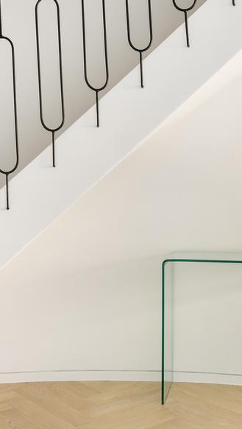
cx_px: 100
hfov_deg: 24.4
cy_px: 191
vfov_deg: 42.0
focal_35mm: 49
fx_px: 559
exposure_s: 1/25
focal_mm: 19
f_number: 14
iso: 800
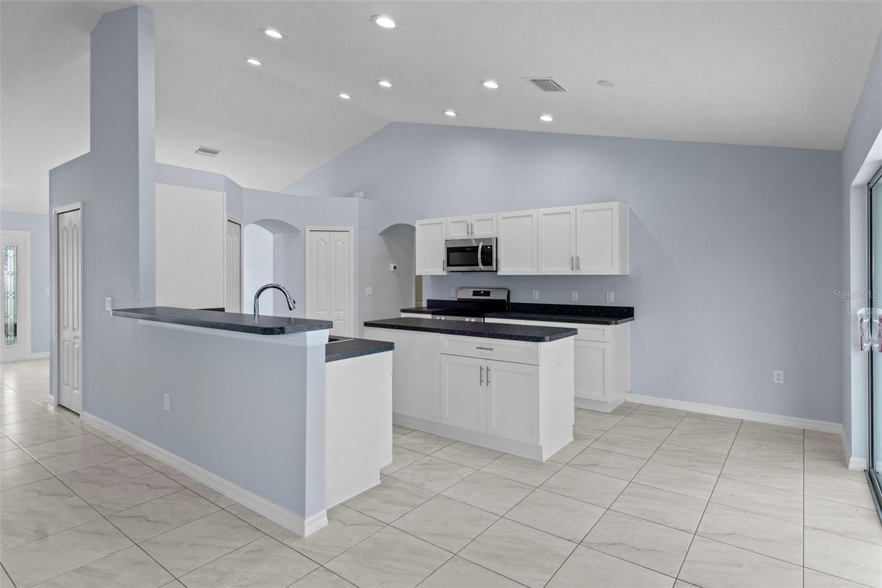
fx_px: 441
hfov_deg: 90.0
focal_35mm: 18
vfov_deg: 67.4
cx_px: 441
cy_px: 294
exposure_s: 1/2
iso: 640
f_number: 8
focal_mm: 12
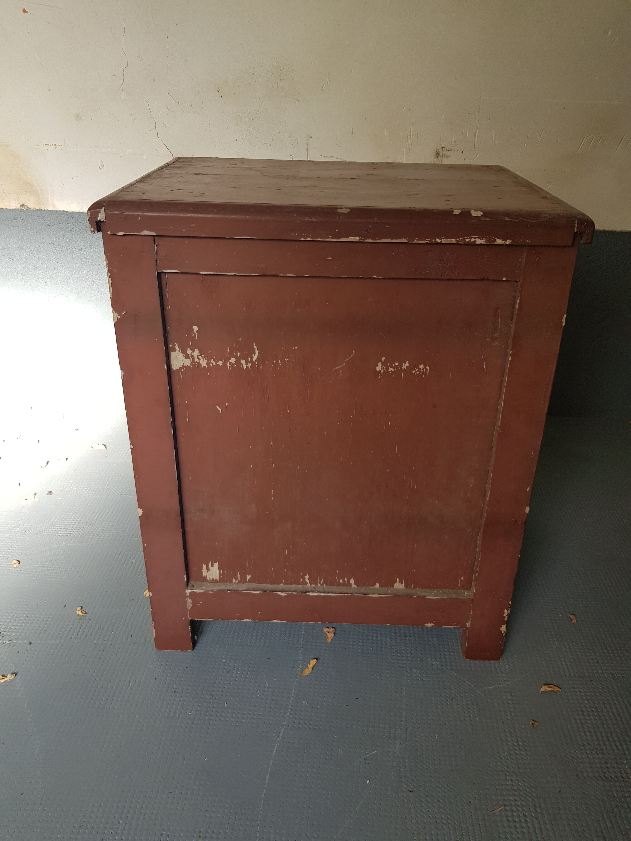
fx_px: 632
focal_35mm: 26
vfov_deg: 67.3
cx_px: 316
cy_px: 420
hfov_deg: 53.1
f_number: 1.7
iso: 40
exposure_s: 1/108
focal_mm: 4.2
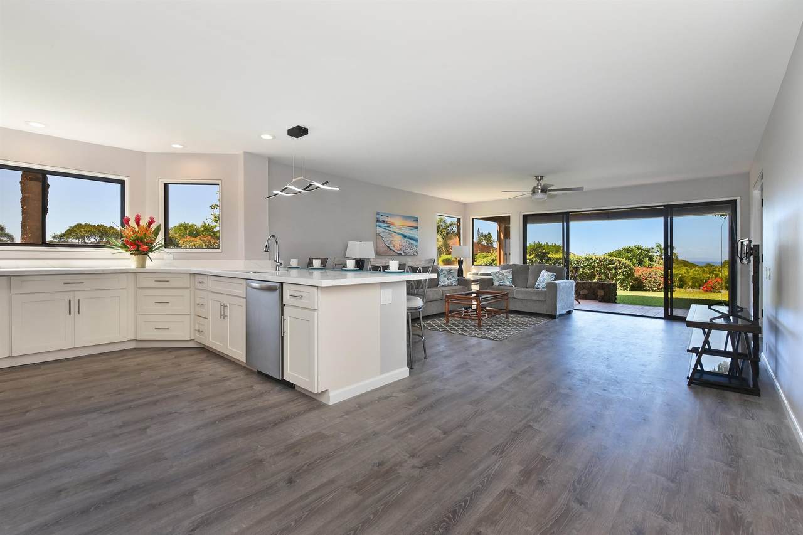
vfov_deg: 73.7
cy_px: 268
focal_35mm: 16
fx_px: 357
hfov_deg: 96.7
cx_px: 402
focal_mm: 16
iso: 800
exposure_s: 1/60
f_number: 16
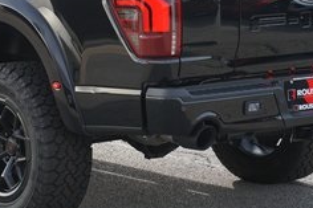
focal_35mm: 125
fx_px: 1086
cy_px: 23
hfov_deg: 16.3
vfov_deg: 10.9
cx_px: 65
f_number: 8
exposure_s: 1/100
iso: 100
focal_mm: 46
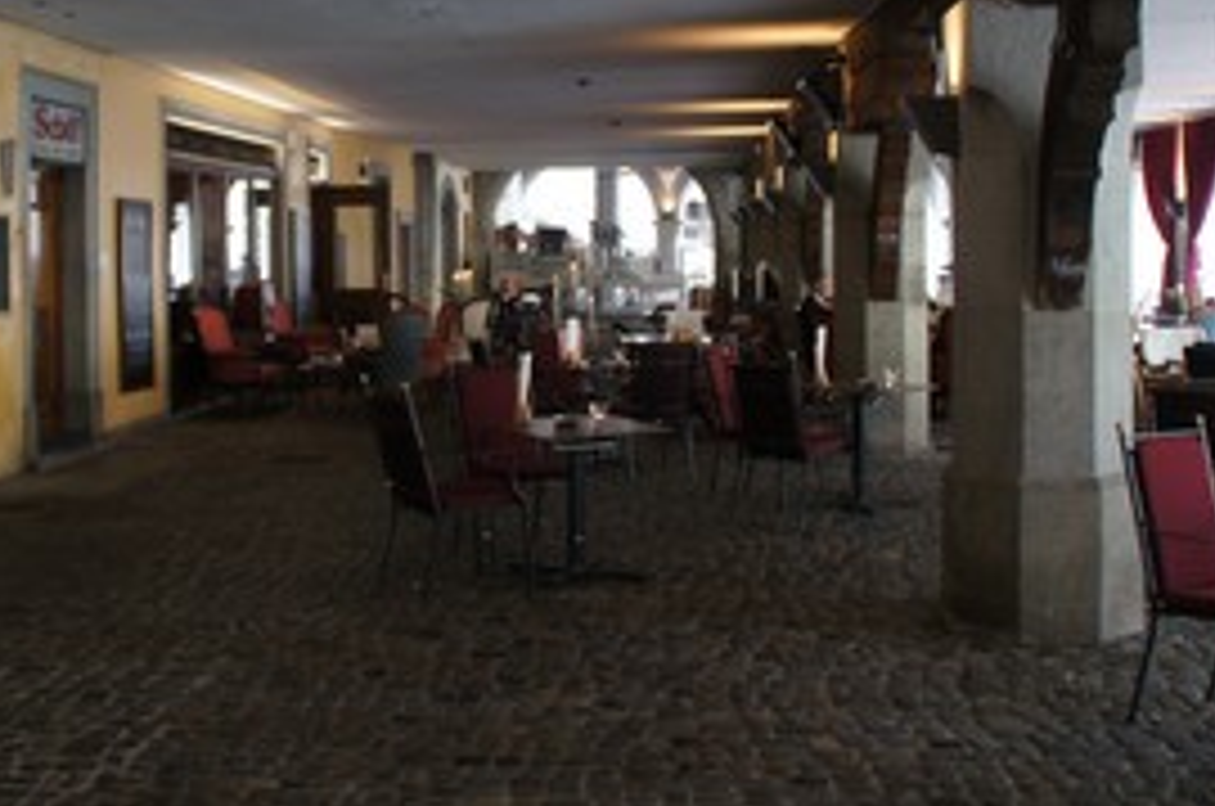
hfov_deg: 42.7
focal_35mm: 46
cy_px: 241
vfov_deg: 28.9
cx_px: 504
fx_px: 1550
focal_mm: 18
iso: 500
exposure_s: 1/30
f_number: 3.5
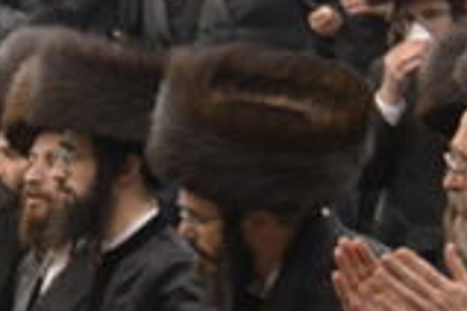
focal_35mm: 322
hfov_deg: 5.9
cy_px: 635
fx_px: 4177
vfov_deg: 4.2
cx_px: -934
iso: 1600
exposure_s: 1/125
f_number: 3.5
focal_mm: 50
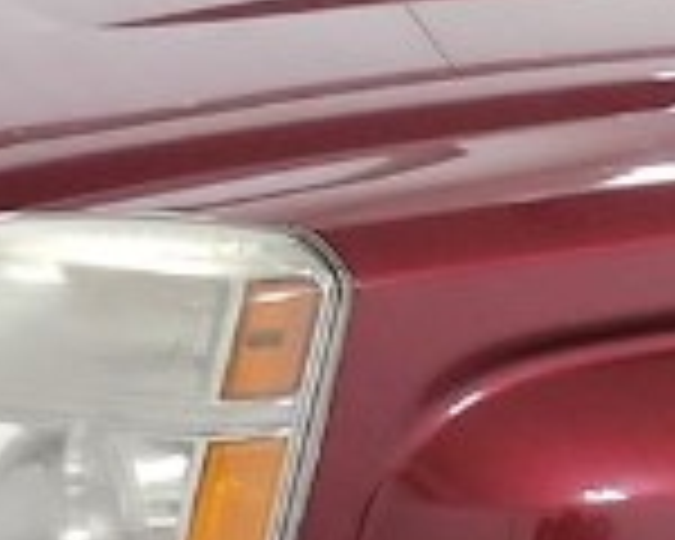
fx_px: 3196
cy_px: 482
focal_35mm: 160
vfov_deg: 9.6
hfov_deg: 10.7
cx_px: 1476
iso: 418
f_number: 1.8
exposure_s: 1/59
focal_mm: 6.7
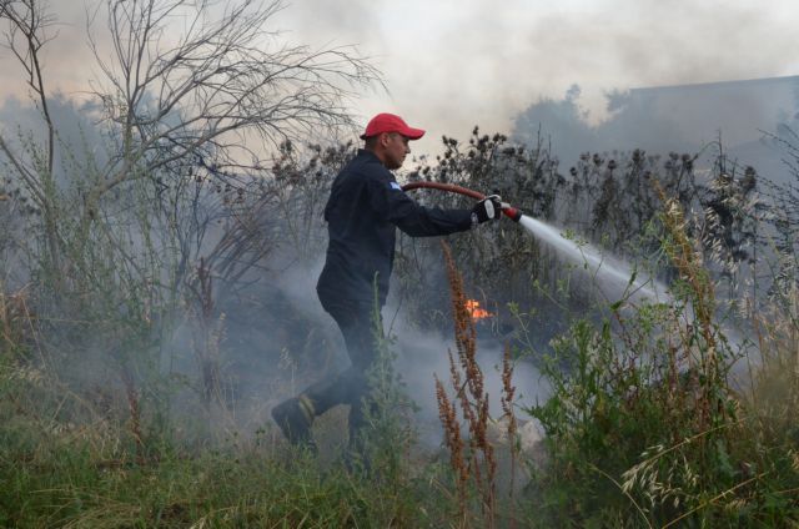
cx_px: 400
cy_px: 264
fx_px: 997
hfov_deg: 43.7
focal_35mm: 45
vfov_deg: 29.7
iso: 2000
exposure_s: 1/400
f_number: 10
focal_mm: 30
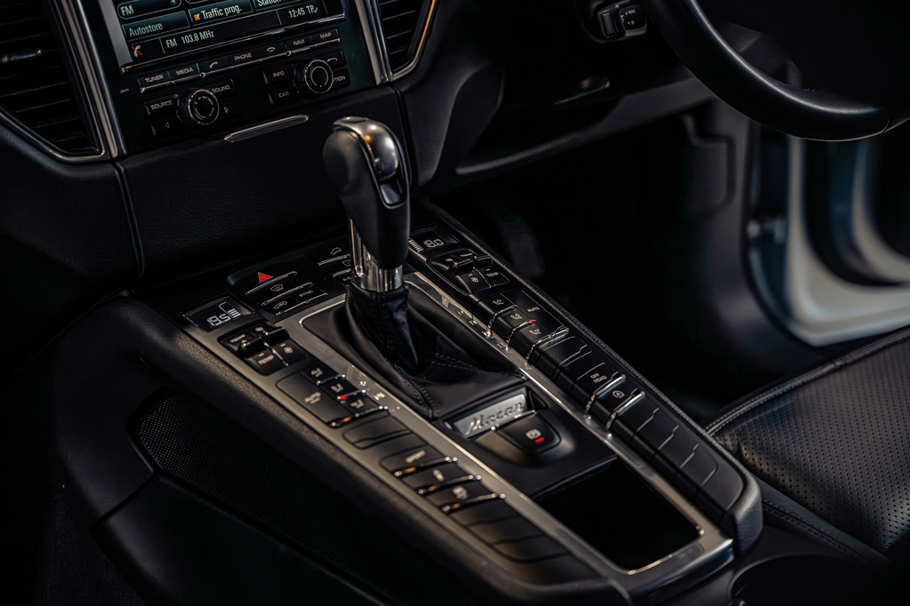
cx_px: 455
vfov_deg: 19.2
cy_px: 303
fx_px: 1795
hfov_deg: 28.5
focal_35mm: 71
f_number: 3.5
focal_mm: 71
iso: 320
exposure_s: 1/200
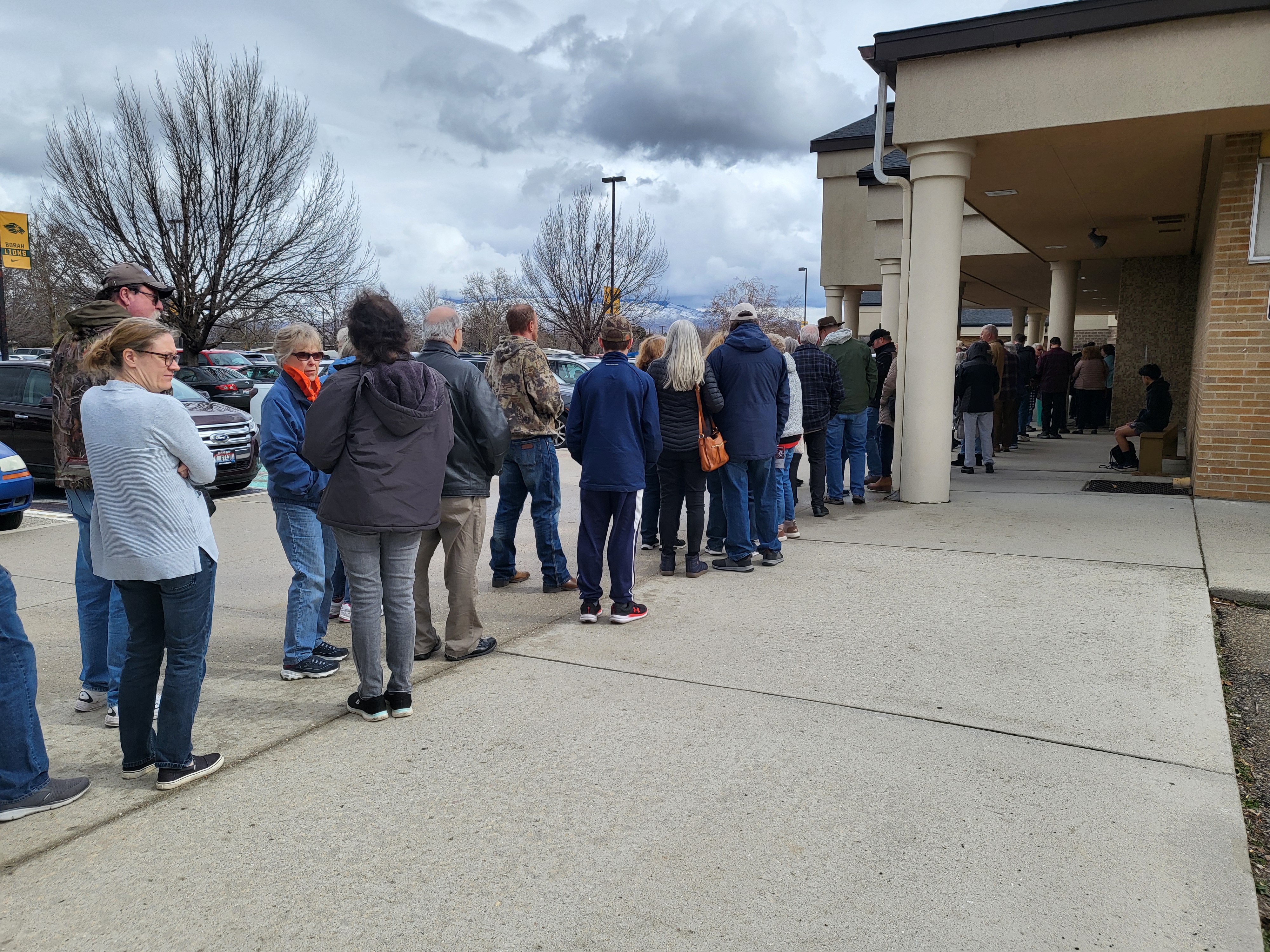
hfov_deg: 67.3
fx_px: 954
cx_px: 635
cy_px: 476
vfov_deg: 53.1
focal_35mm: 26
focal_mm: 4.25
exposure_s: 1/2140
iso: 50
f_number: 1.8
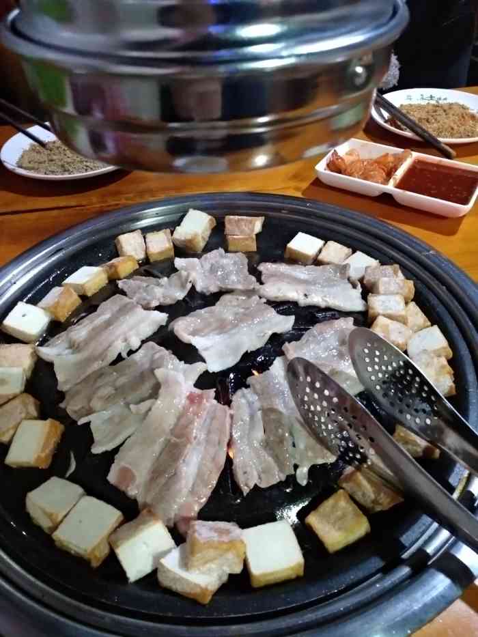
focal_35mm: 22
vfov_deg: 76.4
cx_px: 239
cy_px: 318
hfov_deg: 61.1
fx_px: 405
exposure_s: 1/20
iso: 1600
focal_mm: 3.81
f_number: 2.2
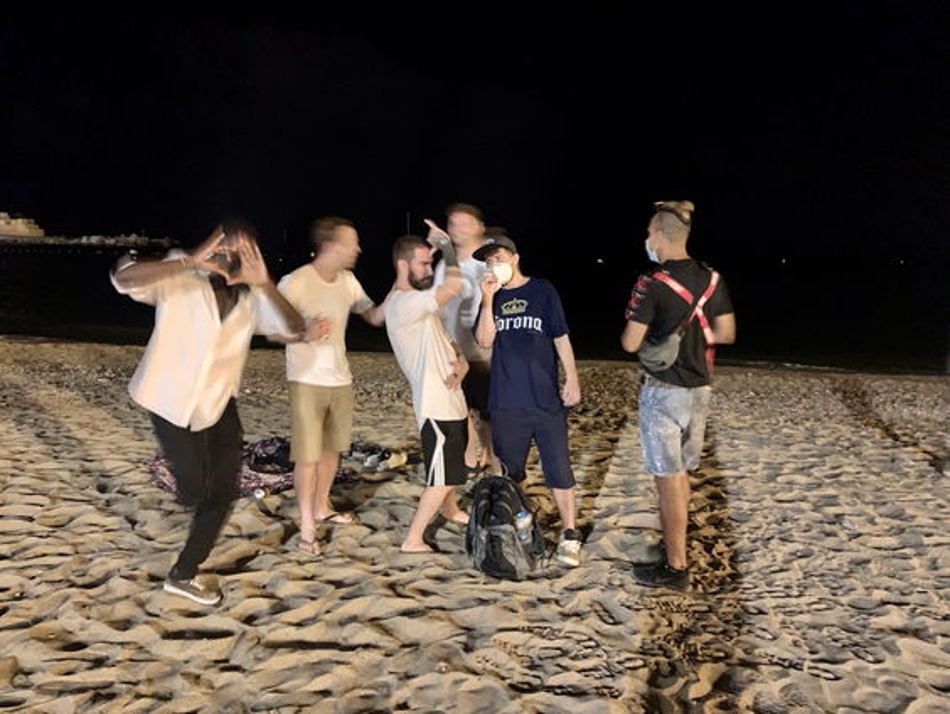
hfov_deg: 67.3
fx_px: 714
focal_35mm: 26
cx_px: 475
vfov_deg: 53.1
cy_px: 357
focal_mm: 4.25
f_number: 1.8
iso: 500
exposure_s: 1/4
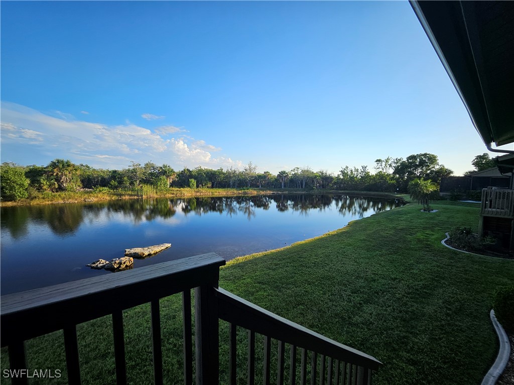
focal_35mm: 13
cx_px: 257
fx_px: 193
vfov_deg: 89.9
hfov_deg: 106.2
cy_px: 192
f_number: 2.2
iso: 32
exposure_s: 1/897
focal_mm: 1.74
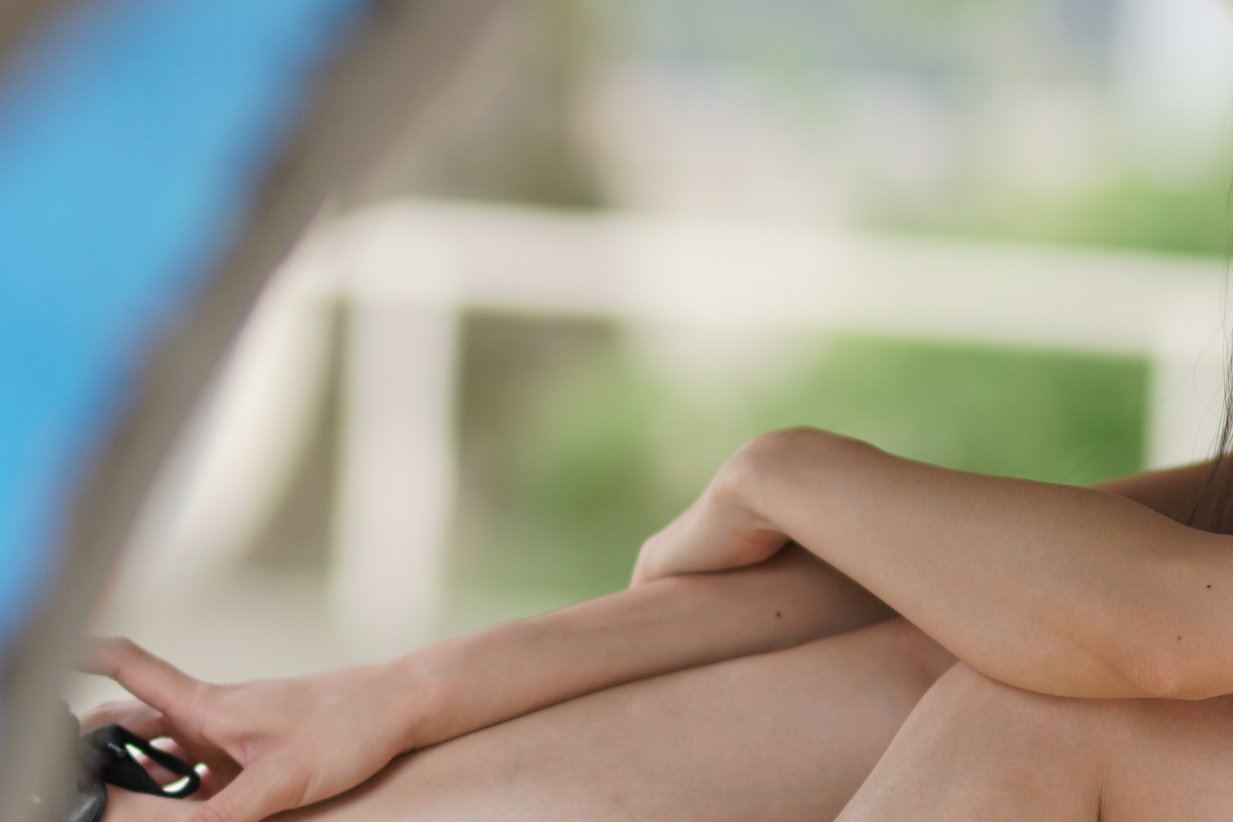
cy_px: 741
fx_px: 10962
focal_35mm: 320
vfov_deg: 4.3
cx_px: 414
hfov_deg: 6.4
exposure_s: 1/1600
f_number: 1.4
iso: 200
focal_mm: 85
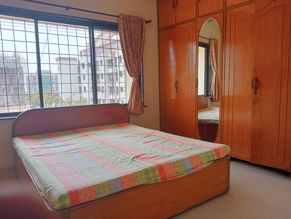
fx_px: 236
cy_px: 110
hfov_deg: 63.4
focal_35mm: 28
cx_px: 146
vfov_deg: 49.9
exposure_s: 1/50
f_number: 1.8
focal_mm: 4.04
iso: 113
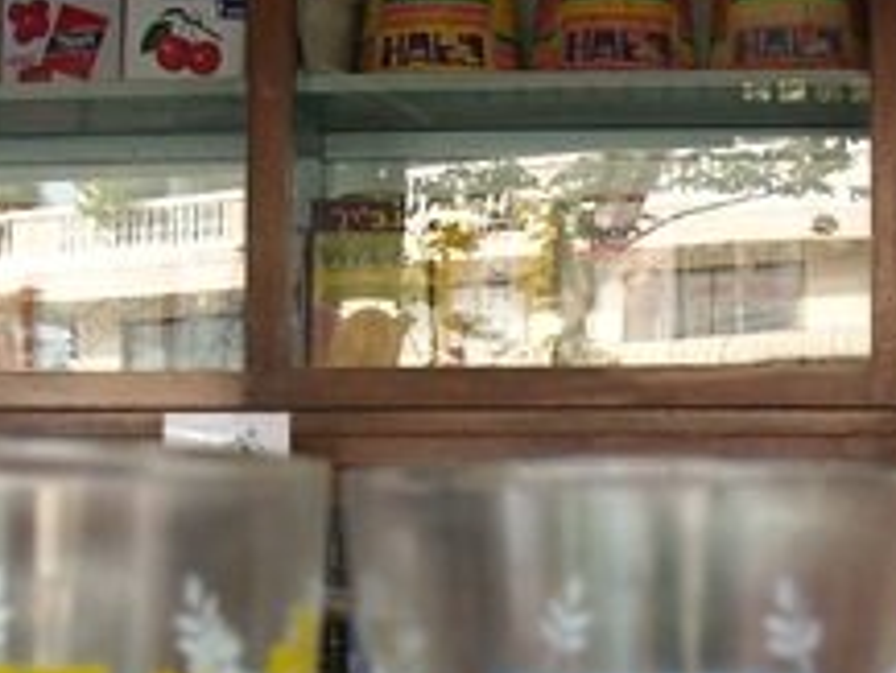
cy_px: 665
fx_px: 2668
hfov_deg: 19.0
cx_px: 562
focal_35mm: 103
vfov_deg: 14.2
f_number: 2.8
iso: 64
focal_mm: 5.7
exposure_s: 1/60
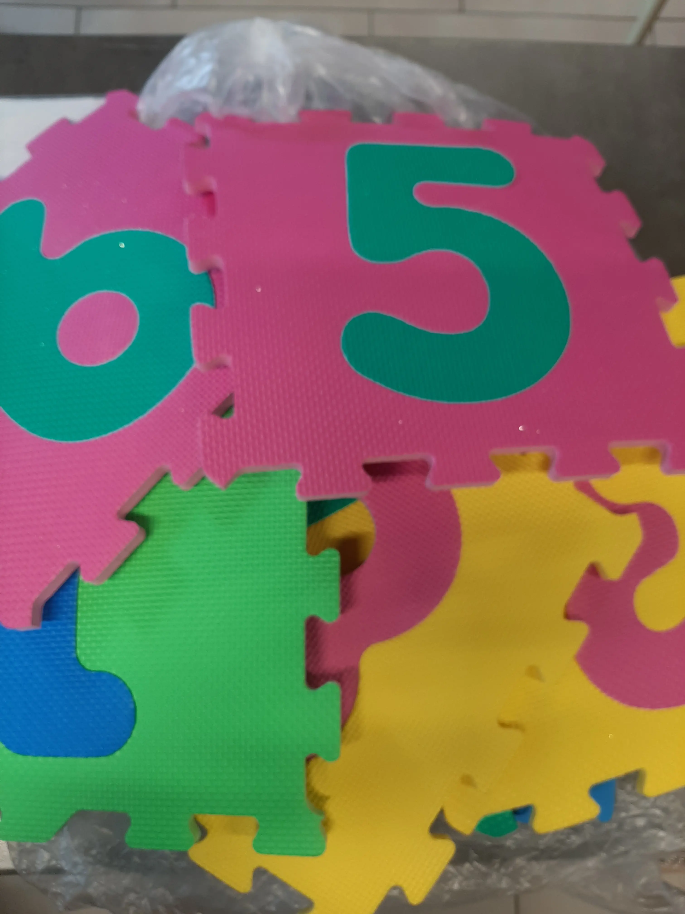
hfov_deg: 53.1
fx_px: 686
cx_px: 342
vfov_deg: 67.3
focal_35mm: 26
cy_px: 457
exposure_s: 1/50
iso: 50
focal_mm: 3.93
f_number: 1.7
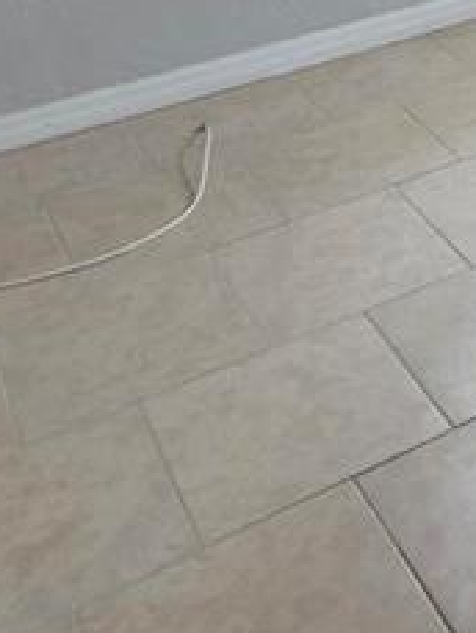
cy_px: -470
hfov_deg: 18.7
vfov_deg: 20.9
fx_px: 1246
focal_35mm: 68
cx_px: 742
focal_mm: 2.2
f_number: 1.9
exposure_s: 1/60
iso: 160
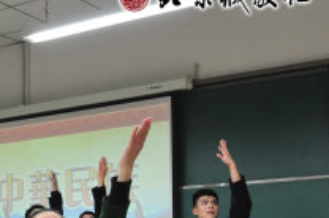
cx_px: -38
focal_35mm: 85
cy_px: 208
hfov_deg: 22.5
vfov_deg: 15.8
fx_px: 776
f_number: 4.5
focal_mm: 24
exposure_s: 1/80
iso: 800
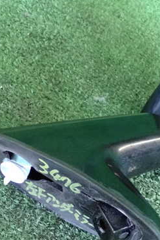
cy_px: 127
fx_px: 526
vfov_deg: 25.6
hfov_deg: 17.1
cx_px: 132
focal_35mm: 79
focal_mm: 8.4
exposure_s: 1/125
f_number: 3.1
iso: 2500
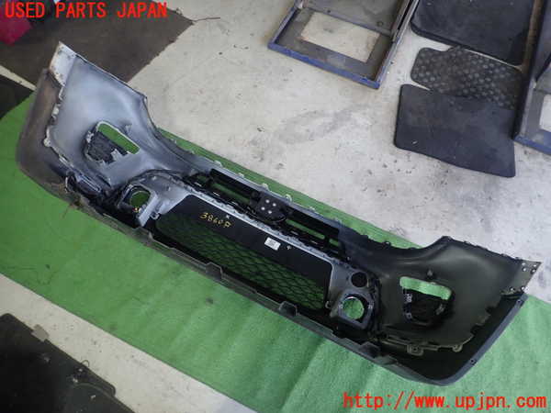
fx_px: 398
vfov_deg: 54.9
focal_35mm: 25
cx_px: 276
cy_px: 206
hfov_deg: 69.4
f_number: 2
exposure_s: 1/60
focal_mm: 4.5
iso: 160
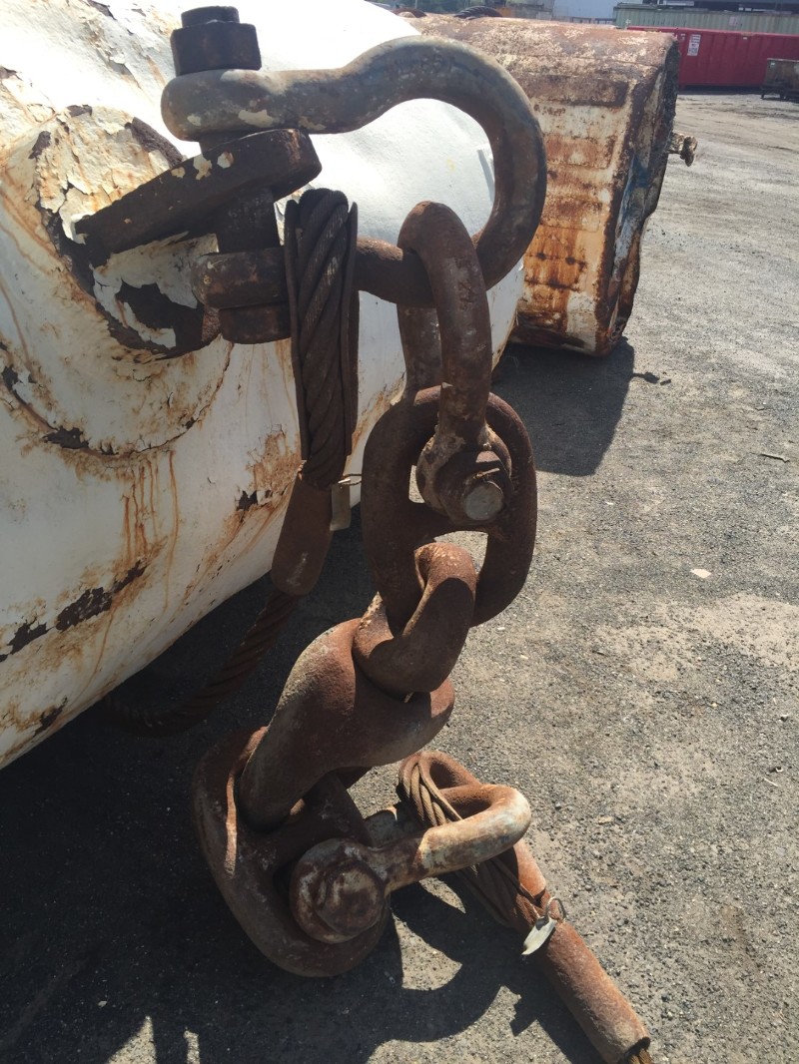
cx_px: 400
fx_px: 892
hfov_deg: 48.2
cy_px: 532
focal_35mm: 29
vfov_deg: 61.6
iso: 32
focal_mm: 4.15
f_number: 2.2
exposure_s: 1/1199
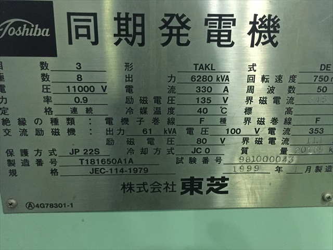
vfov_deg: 48.2
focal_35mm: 29
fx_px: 279
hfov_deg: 61.7
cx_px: 166
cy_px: 125
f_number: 2.2
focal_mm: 4.15
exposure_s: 1/17
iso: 500
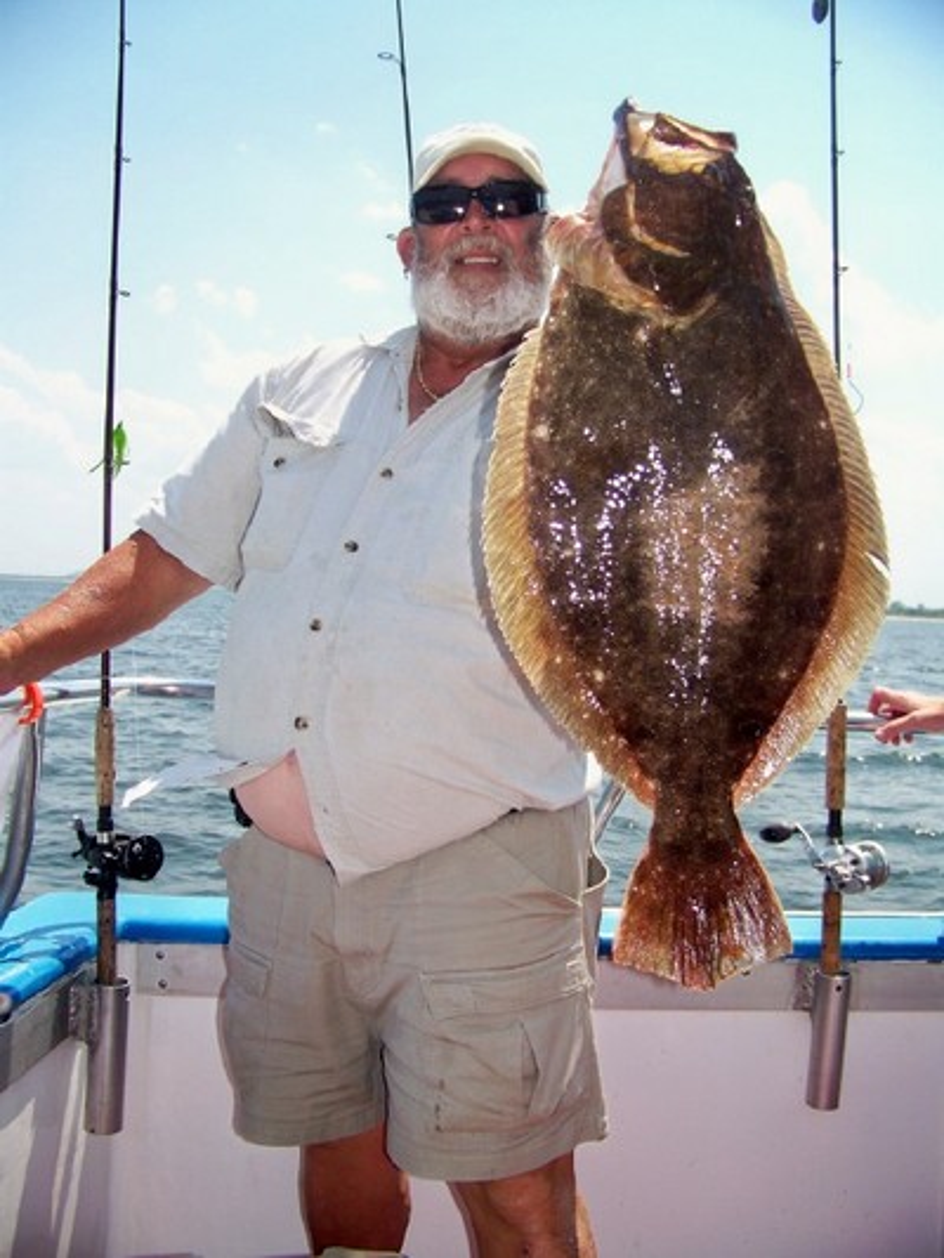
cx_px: 472
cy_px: 629
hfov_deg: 39.7
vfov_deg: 51.3
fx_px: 1308
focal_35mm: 36
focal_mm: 5.85
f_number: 2.8
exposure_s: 1/800
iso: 64
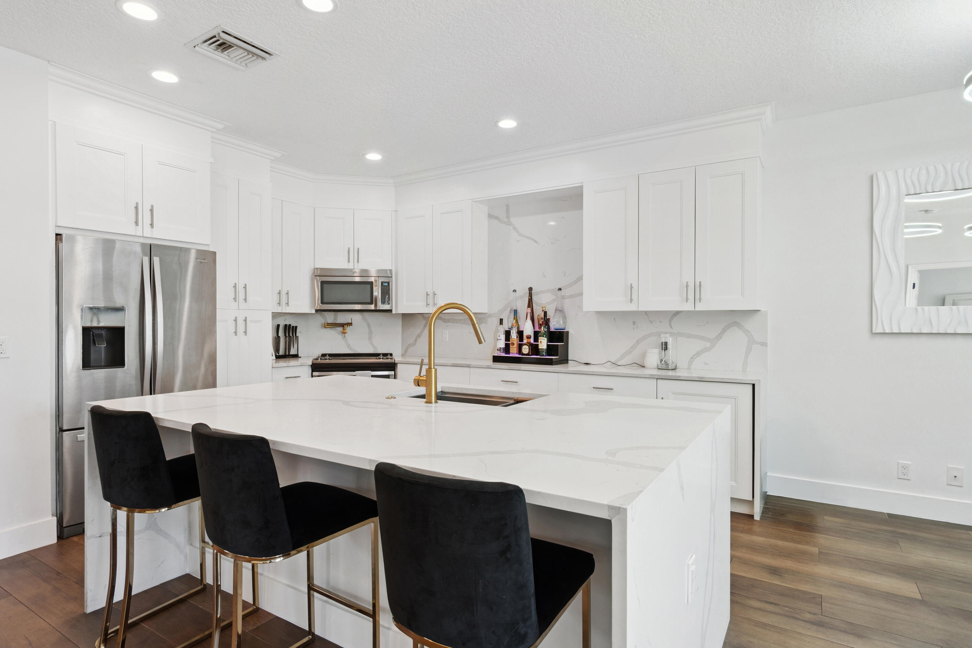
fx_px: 486
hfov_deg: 90.0
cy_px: 324
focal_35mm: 18
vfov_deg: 67.4
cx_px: 486
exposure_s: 1/20
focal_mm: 12
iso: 200
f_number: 9
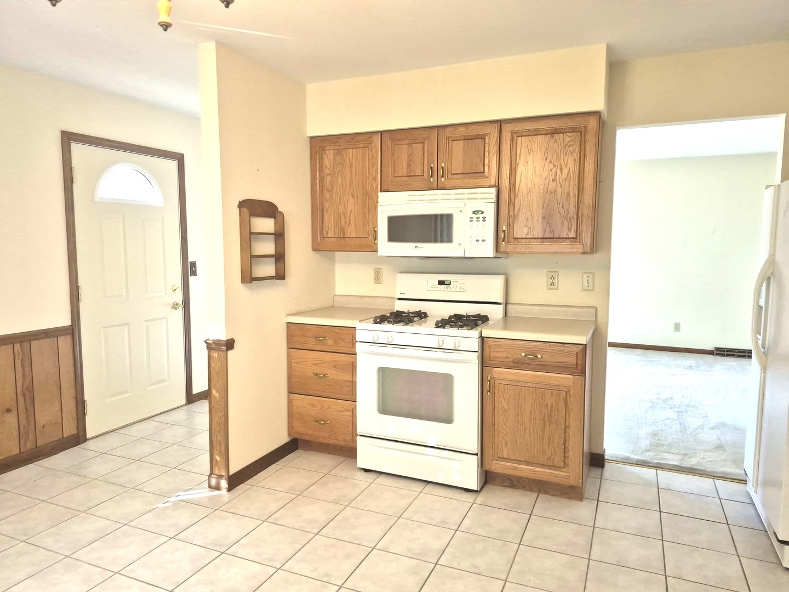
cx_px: 394
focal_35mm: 23
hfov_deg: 73.9
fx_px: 524
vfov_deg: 58.9
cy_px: 296
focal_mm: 5.4
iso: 400
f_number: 1.8
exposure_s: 1/120
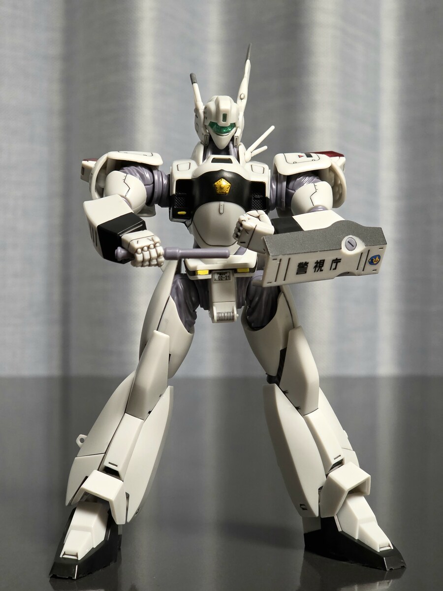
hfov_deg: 21.3
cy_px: 296
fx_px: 1177
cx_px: 222
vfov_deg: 28.2
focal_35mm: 69
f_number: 2.4
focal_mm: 7.9
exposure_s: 1/60.2
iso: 320
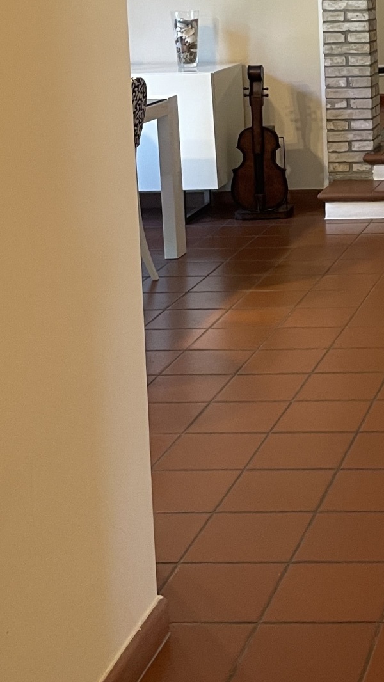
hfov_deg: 16.4
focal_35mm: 68
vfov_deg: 29.8
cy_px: 80
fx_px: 1230
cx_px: 553
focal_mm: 4.2
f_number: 1.6
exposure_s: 1/60
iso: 250
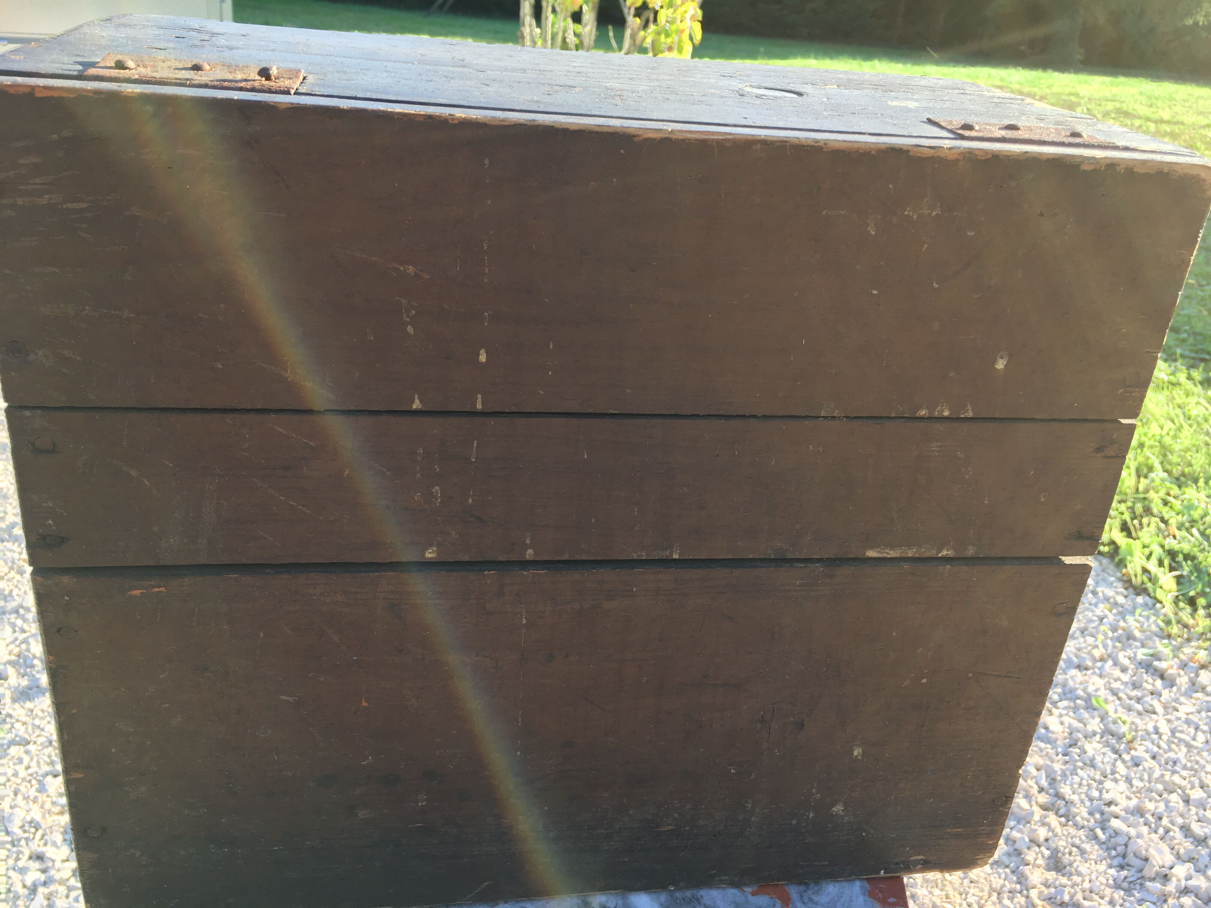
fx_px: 1015
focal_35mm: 29
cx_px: 606
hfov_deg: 61.7
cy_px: 454
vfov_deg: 48.2
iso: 25
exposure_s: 1/124
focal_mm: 4.15
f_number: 2.2
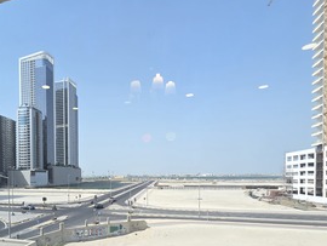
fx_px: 208
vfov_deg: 58.0
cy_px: 185
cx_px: 94
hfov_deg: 72.5
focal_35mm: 22
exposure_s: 1/288
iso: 40
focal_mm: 2.2
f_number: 1.9
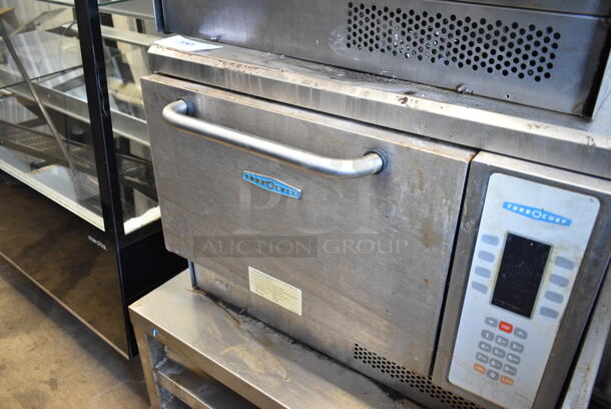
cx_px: 306
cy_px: 204
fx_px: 510
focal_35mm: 30
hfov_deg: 61.9
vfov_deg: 43.7
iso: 1100
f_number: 3.5
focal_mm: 20
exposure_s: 1/30
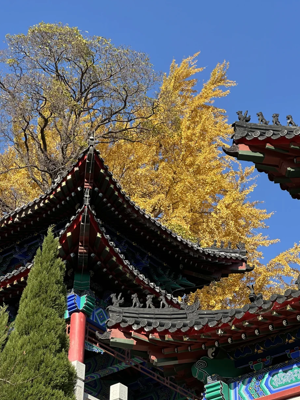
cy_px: 186
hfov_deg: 16.2
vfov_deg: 21.5
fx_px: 1051
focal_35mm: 91
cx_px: 134
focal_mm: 9
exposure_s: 1/380
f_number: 2.8
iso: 32
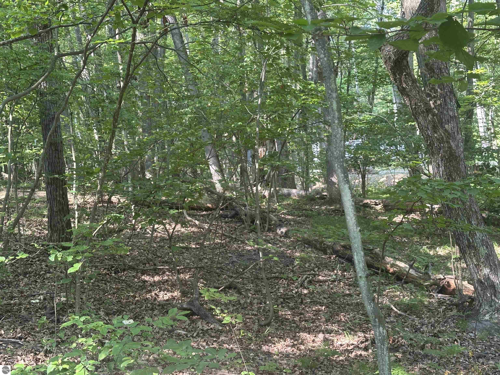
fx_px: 693
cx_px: 250
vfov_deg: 30.3
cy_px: 188
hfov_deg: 39.7
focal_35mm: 48
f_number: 1.78
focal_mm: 6.86
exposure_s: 1/82
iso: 80
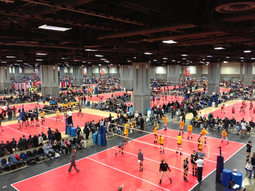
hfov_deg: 55.4
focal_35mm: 33
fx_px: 243
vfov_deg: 42.9
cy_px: 96
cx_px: 128
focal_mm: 4.13
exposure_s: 1/20
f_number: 2.4
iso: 250
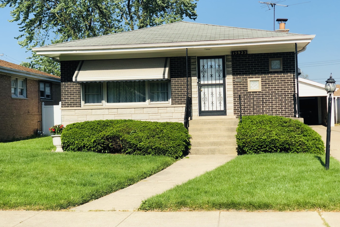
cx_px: 167
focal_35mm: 55
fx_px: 519
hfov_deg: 36.2
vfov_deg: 24.6
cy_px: 103
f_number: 2.4
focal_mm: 6
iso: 16
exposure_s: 1/1279
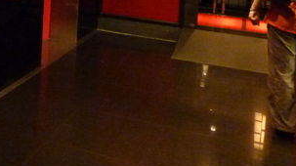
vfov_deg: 20.4
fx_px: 424
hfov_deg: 36.3
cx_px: 33
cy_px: -47
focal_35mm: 54
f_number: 3.3
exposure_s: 1/8
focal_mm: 4.1
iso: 800
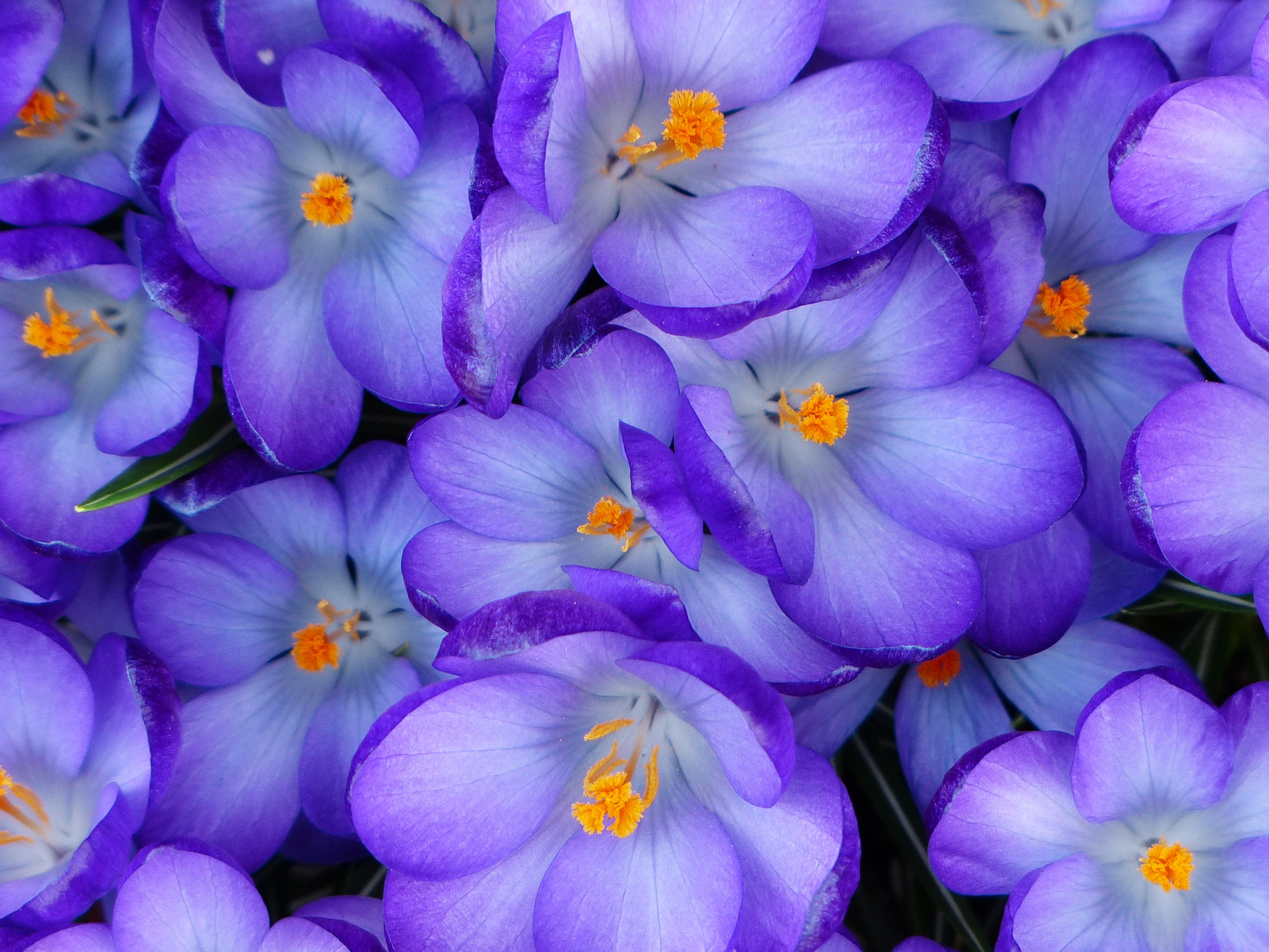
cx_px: 626
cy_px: 476
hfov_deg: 5.2
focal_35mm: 380
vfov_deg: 3.9
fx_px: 13932
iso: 100
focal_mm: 58.2
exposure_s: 1/125
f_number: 3.2
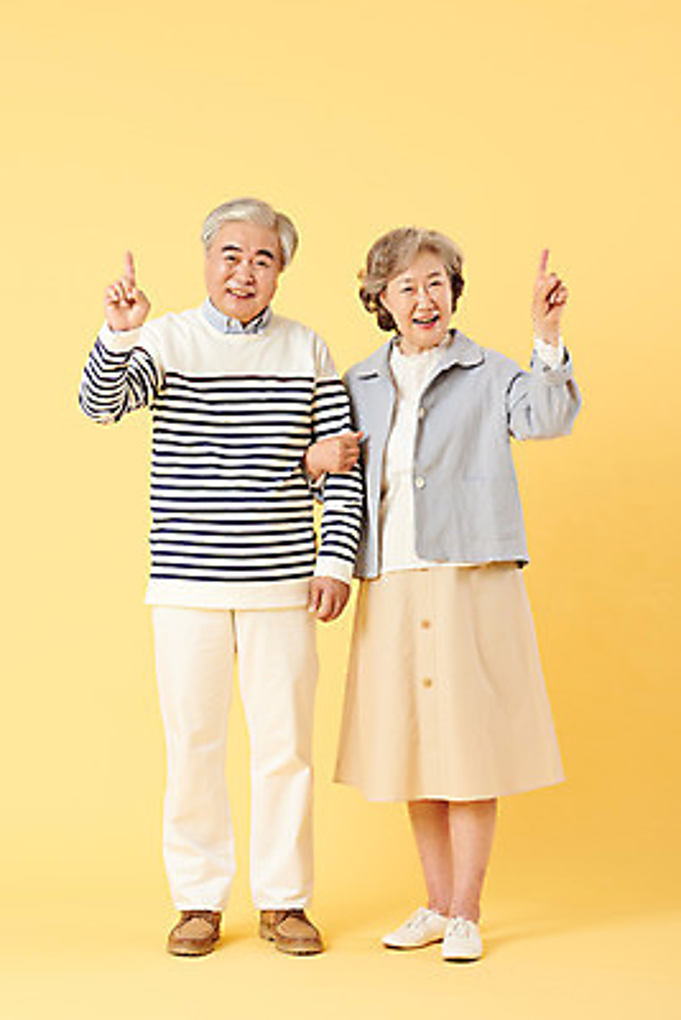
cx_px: 340
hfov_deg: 15.2
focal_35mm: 90
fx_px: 2551
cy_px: 510
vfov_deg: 22.6
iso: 100
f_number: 8
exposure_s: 1/125
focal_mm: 90
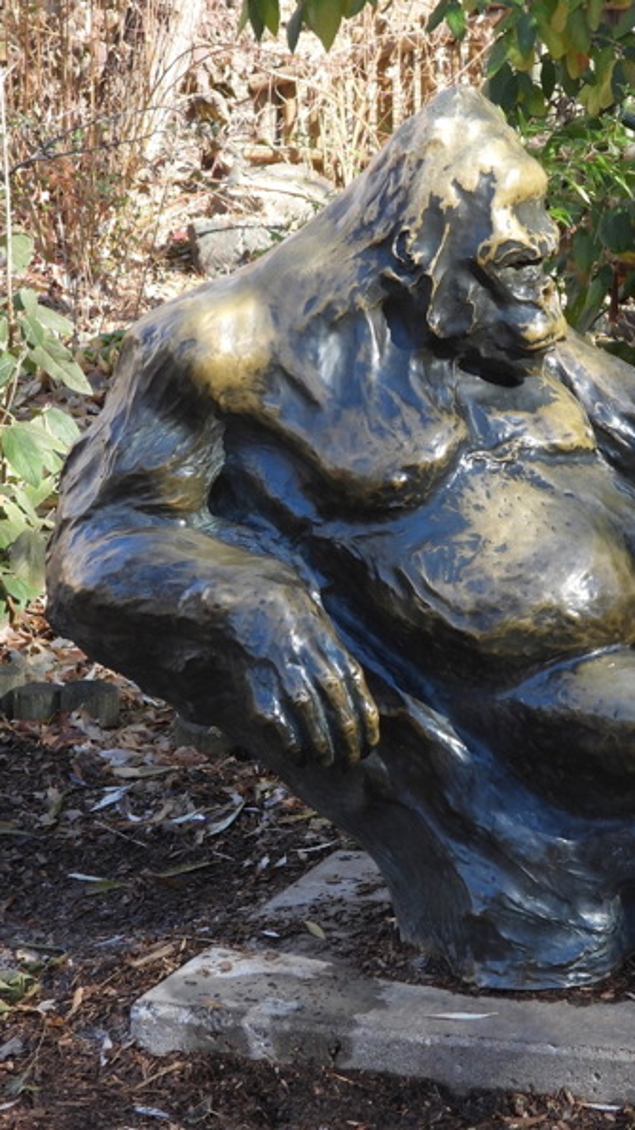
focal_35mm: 117
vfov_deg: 18.3
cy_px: 563
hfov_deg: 10.3
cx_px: 622
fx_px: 3504
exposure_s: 1/80
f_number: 3.5
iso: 100
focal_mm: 14.4
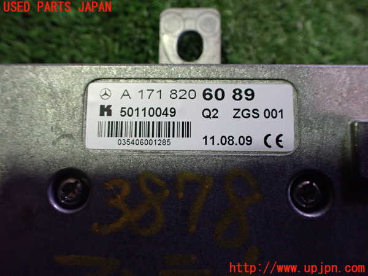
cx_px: 184
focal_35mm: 30
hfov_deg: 60.0
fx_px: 319
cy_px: 138
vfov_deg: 46.8
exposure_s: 1/100
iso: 800
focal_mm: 5.4
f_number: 2.3
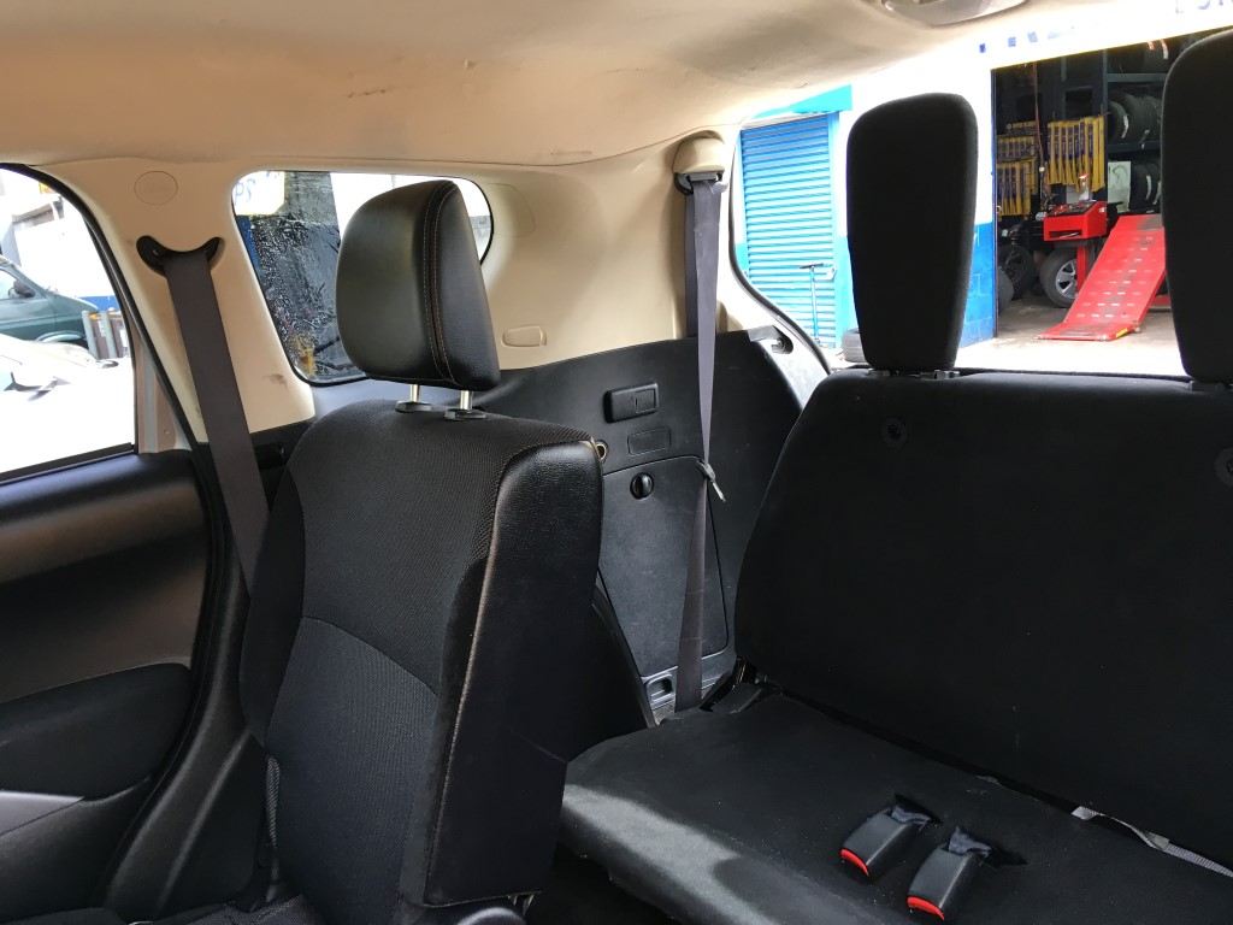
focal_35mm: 29
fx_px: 1033
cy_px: 462
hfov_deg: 61.7
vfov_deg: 48.2
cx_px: 616
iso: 32
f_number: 2.2
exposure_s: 1/30
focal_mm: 4.15
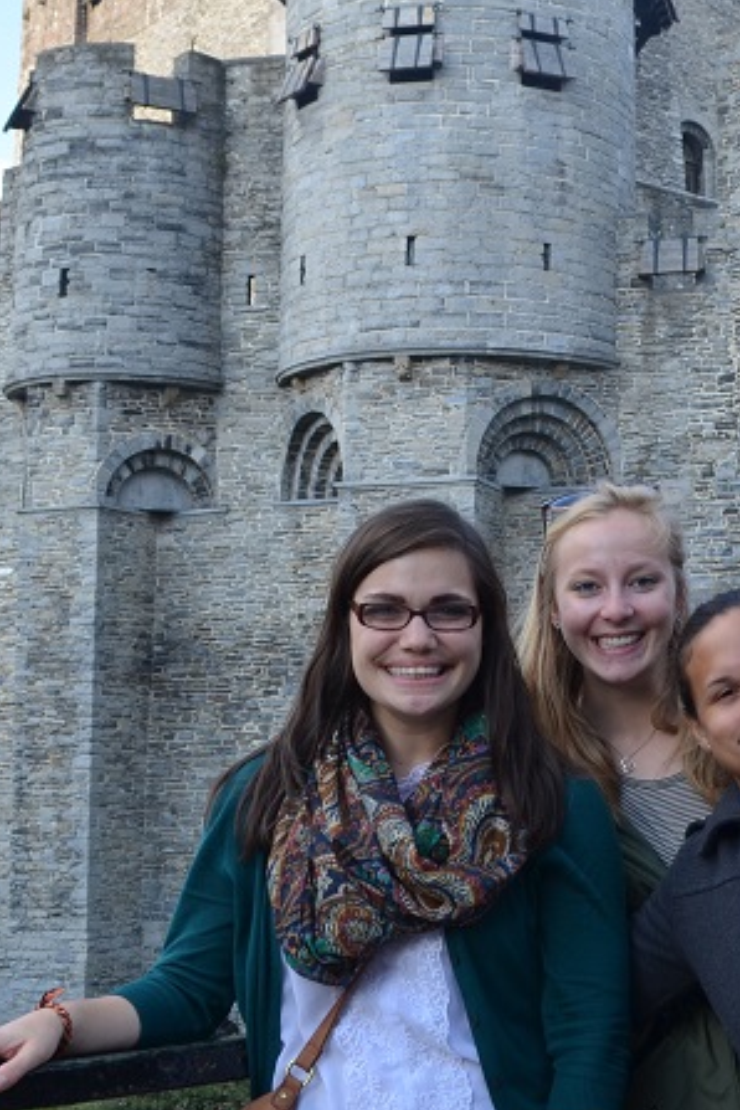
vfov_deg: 29.7
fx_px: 2066
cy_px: 325
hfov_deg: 20.0
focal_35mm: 67
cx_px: 613
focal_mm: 20
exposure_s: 1/200
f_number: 7.1
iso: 200
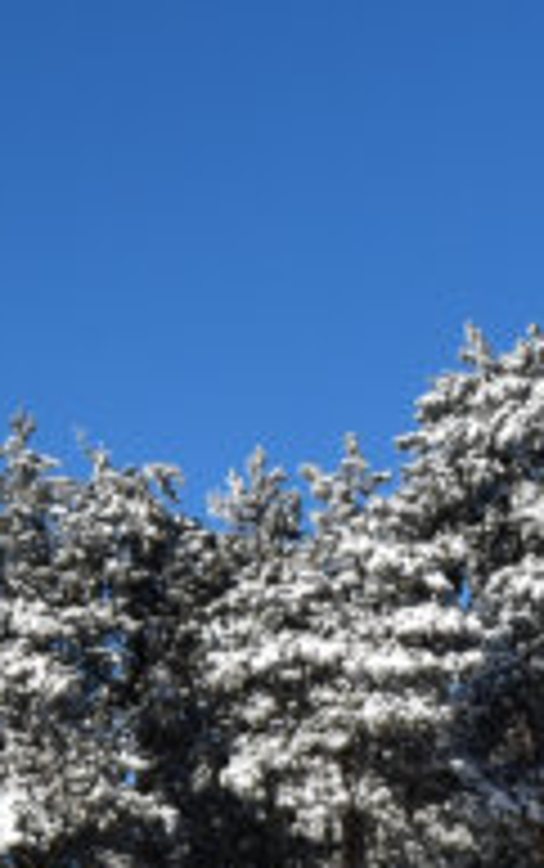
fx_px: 3834
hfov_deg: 7.1
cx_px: -1146
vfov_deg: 12.8
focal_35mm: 162
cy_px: 816
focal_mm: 20
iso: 200
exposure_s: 1/500
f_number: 11
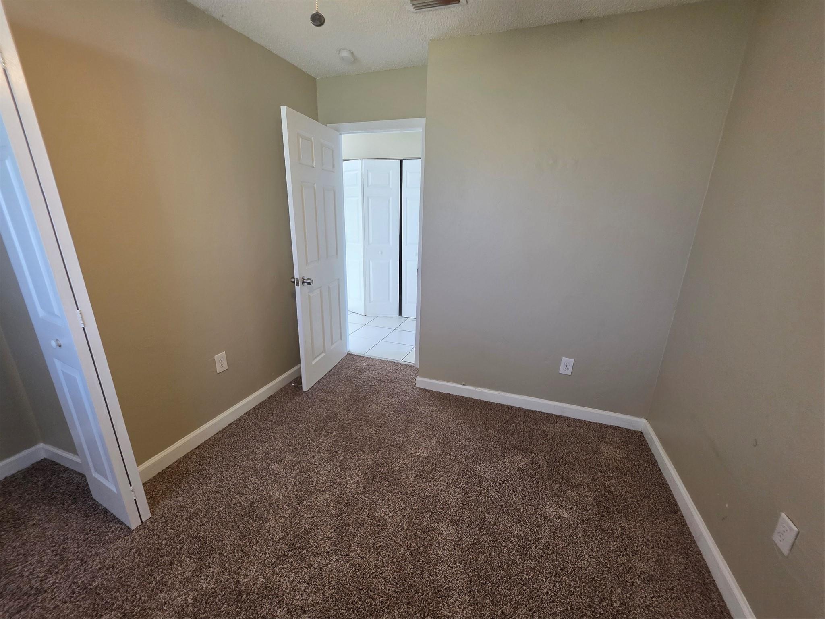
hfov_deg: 106.2
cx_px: 412
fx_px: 310
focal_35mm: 13
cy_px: 310
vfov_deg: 89.9
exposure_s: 1/120
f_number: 1.9
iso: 200
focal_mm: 2.2
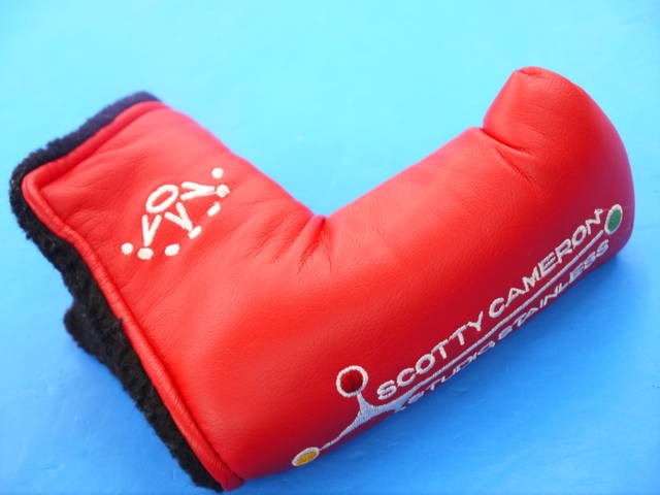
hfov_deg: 23.3
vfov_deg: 17.6
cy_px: 248
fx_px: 1602
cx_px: 330
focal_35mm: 84
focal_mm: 42
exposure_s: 1/80
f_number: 5.6
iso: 800
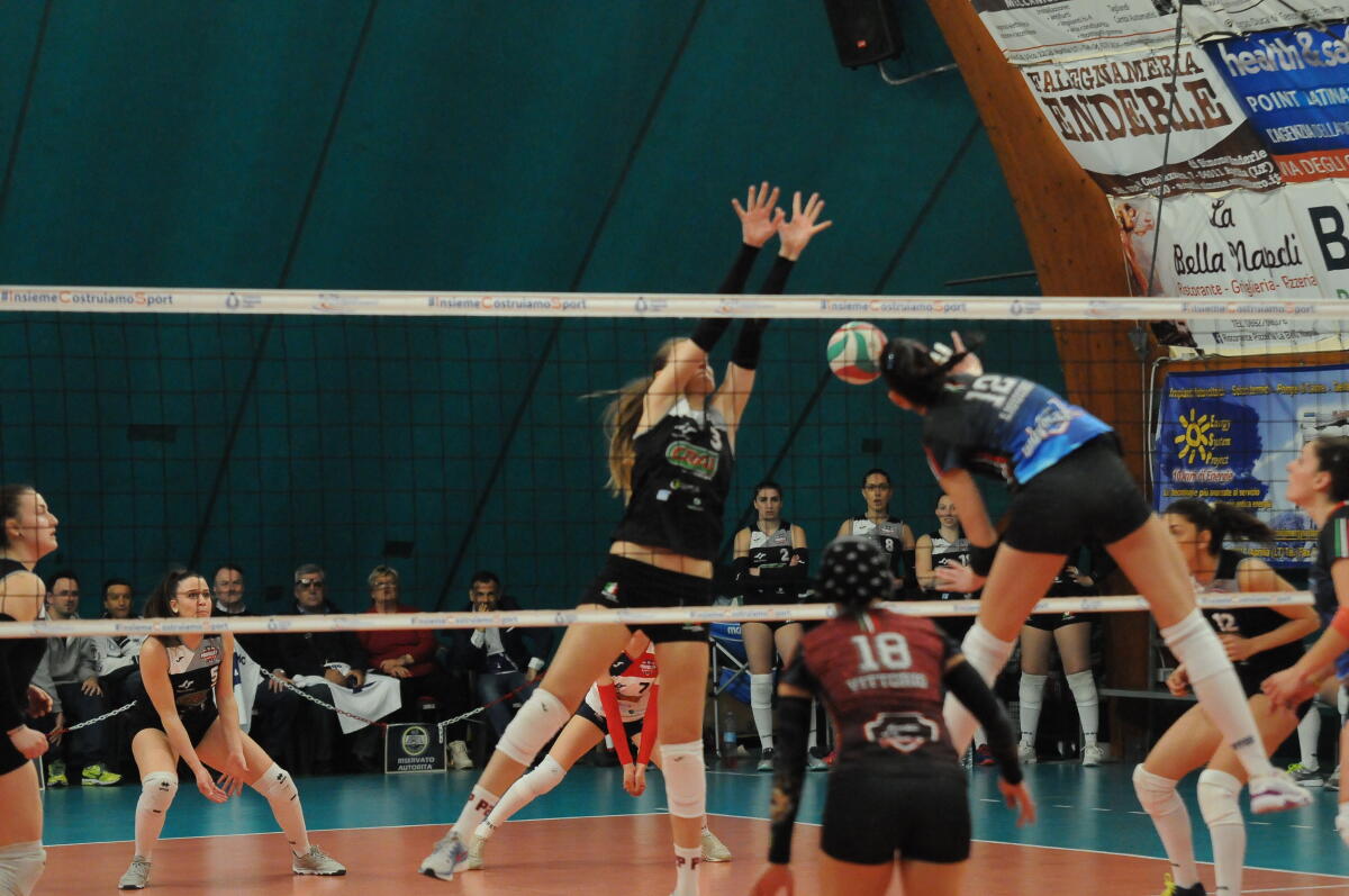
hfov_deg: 16.7
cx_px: 674
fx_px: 4603
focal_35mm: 123
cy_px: 448
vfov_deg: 11.1
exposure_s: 1/800
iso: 3200
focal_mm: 82
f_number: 3.2
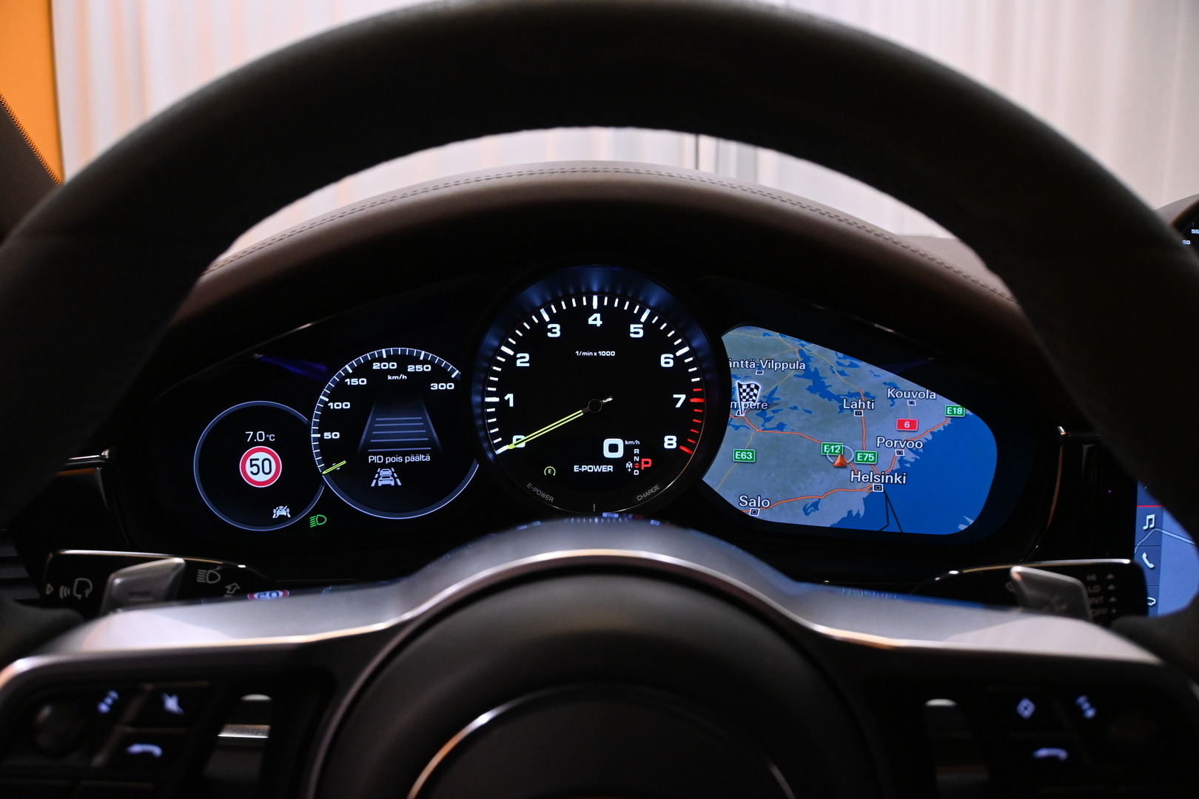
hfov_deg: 43.0
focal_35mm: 46
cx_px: 600
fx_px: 1524
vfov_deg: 29.4
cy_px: 400
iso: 3200
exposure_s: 1/200
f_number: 7.1
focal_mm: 30.5
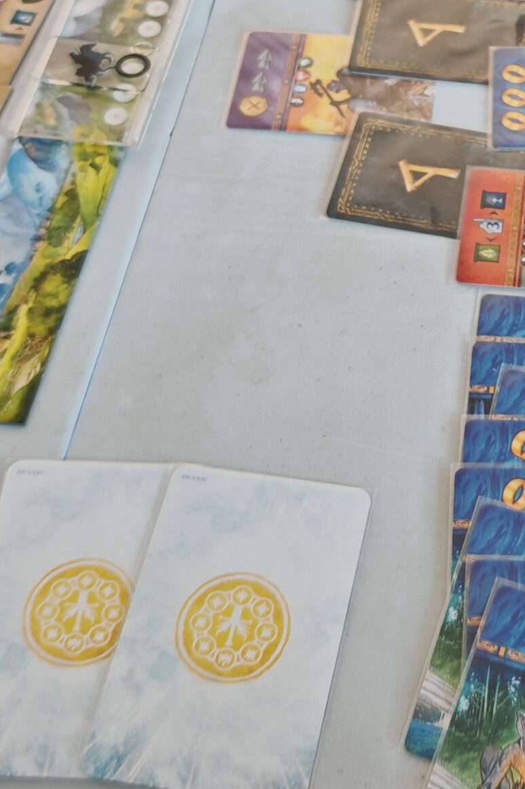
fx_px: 1357
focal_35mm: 62
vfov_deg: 31.8
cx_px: 516
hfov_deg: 21.2
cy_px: 198
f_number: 1.4
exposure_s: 1/50
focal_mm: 6.83
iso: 160
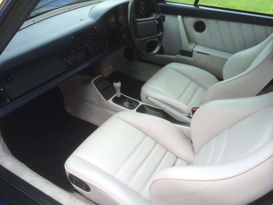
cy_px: 102
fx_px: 237
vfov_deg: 46.8
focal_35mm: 30
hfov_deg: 60.0
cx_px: 136
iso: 32
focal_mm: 4.12
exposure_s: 1/214
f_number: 2.2
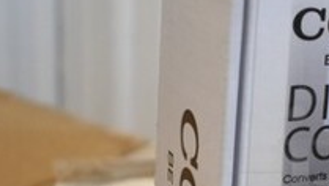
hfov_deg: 19.1
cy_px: 178
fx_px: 921
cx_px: 395
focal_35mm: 106
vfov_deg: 11.4
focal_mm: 23
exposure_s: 1/125
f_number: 3.8
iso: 1100
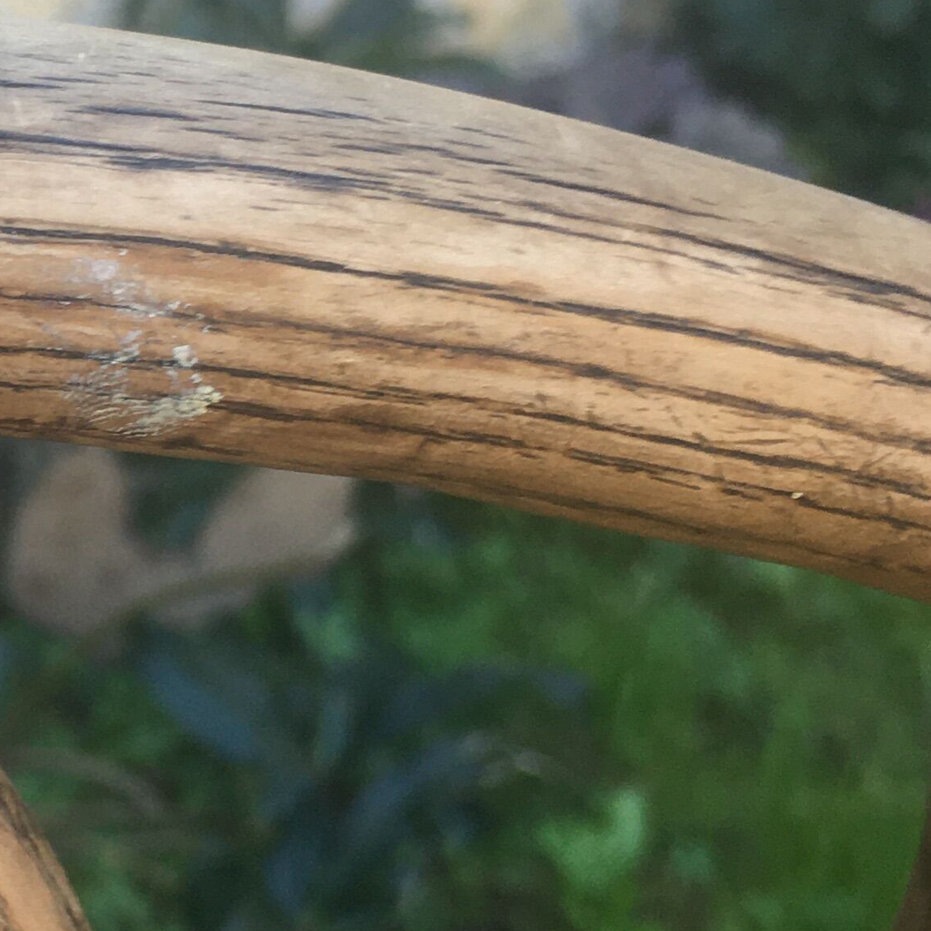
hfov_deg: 18.3
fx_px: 2739
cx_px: -184
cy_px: 525
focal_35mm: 90
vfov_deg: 19.3
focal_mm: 4.15
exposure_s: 1/100
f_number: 2.2
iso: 32
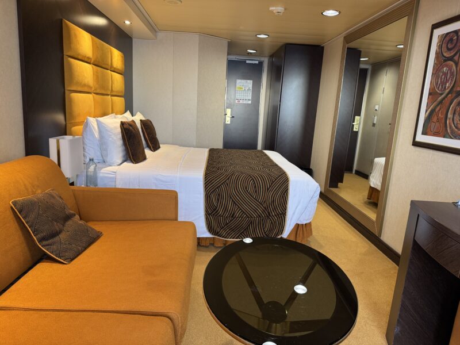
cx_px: 230
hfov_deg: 71.6
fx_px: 319
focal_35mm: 24
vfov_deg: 56.8
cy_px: 172
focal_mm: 6.76
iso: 200
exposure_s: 1/60
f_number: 1.78
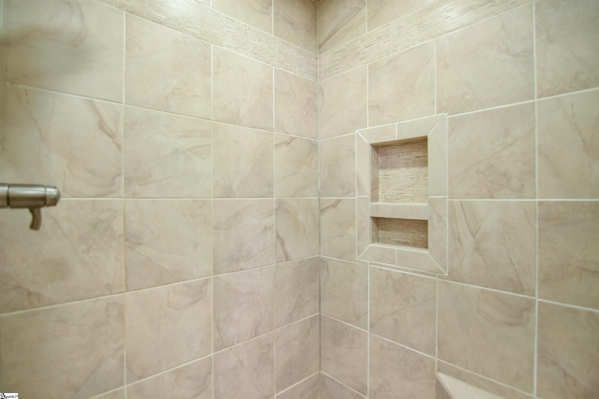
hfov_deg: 95.0
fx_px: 274
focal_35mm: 16
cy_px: 200
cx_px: 300
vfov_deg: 72.0
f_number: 2.8
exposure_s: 1
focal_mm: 11
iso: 100
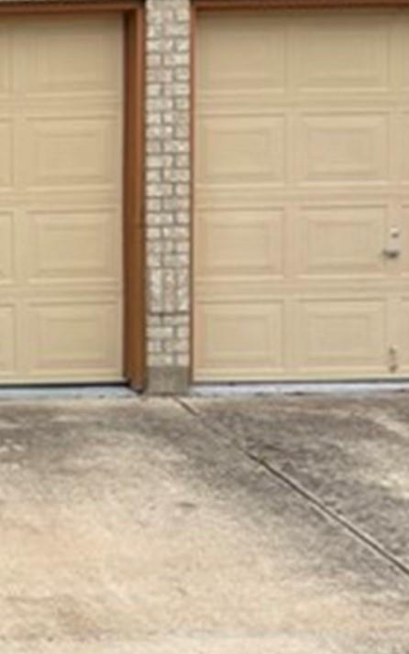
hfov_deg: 15.5
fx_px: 1409
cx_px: -161
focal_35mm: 79
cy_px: 247
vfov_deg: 26.1
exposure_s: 1/1220
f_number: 1.6
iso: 50
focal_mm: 5.96
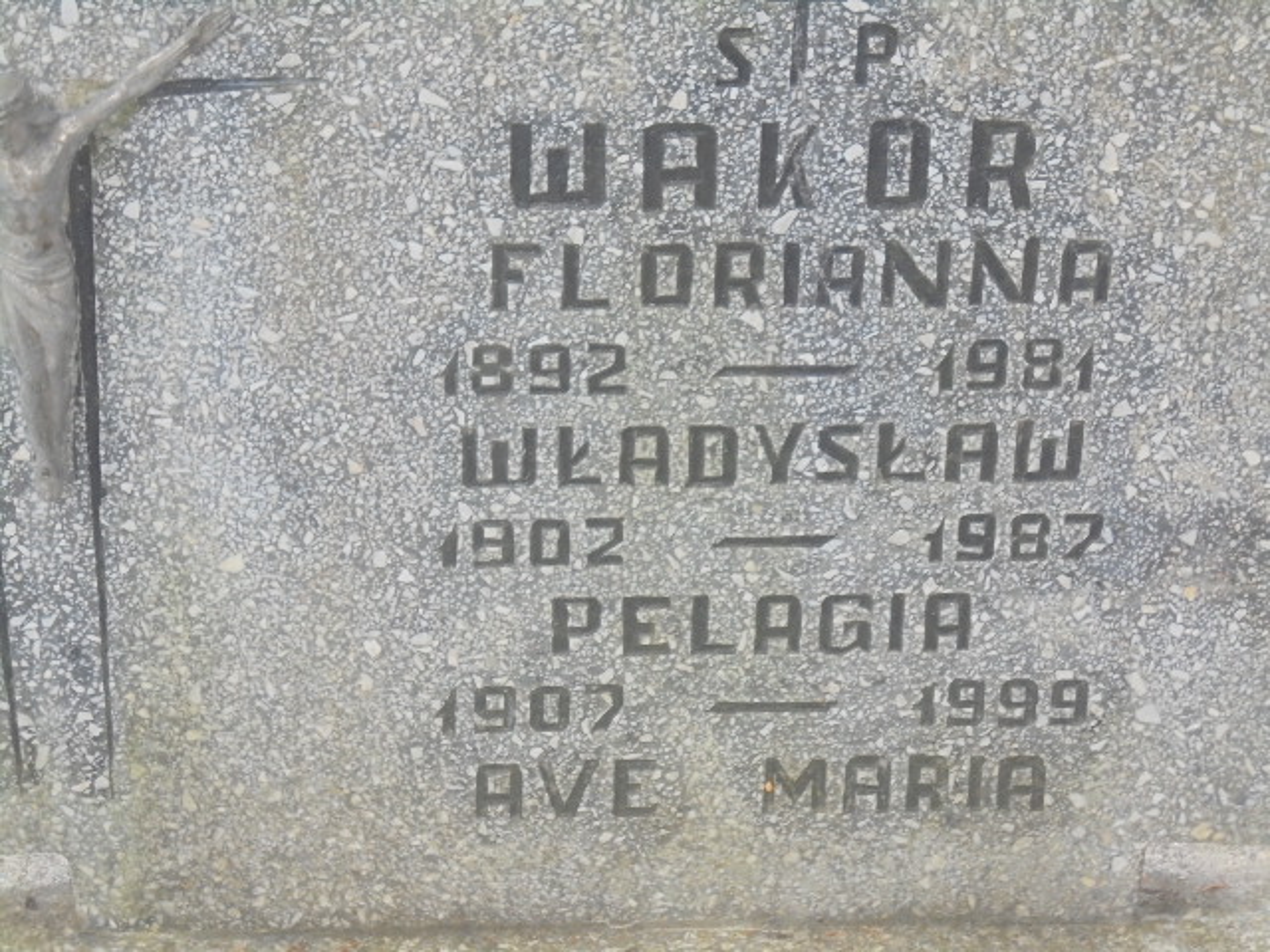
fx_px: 3449
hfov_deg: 20.9
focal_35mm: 94
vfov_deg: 15.7
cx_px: 635
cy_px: 476
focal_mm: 16.9
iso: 320
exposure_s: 1/30
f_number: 4.7
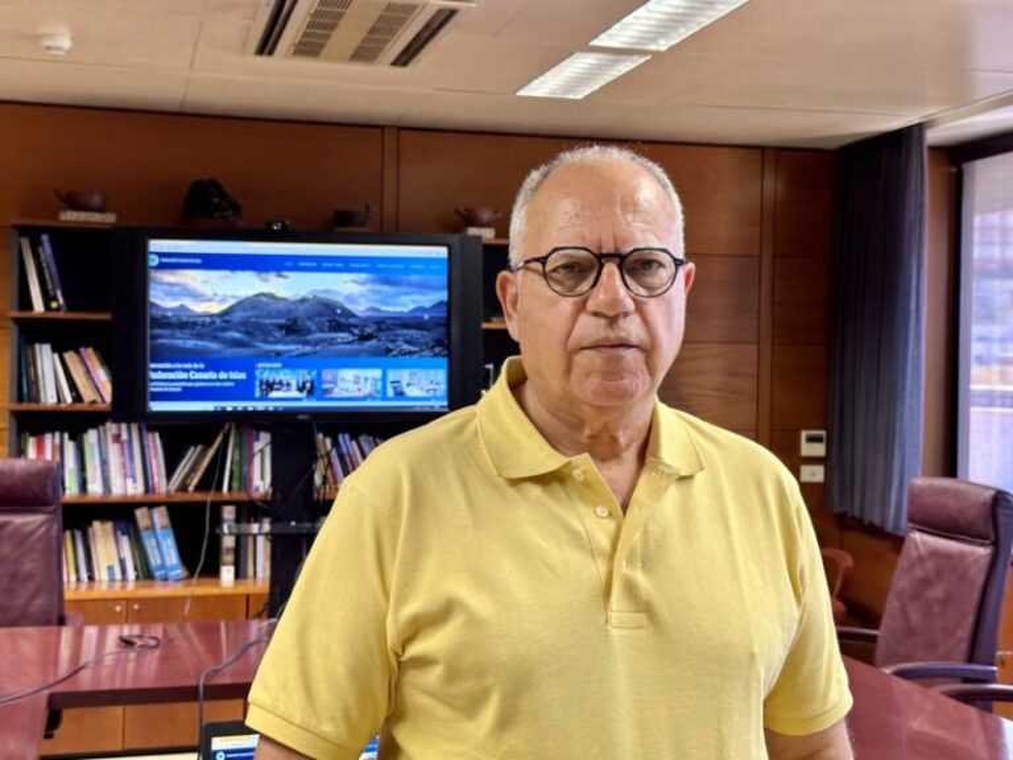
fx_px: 1405
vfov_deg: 30.3
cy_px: 380
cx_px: 506
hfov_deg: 39.7
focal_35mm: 48
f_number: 1.78
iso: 100
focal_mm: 6.86
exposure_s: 1/50
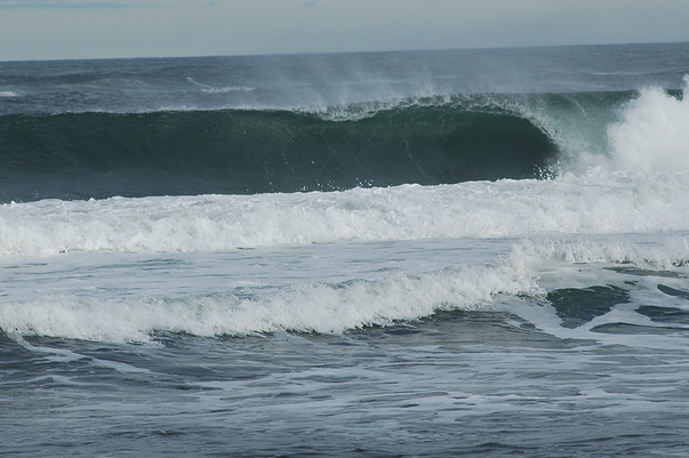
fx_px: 7458
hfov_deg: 5.3
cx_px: 315
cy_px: 166
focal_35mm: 390
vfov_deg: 3.5
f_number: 10
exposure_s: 1/400
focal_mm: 200
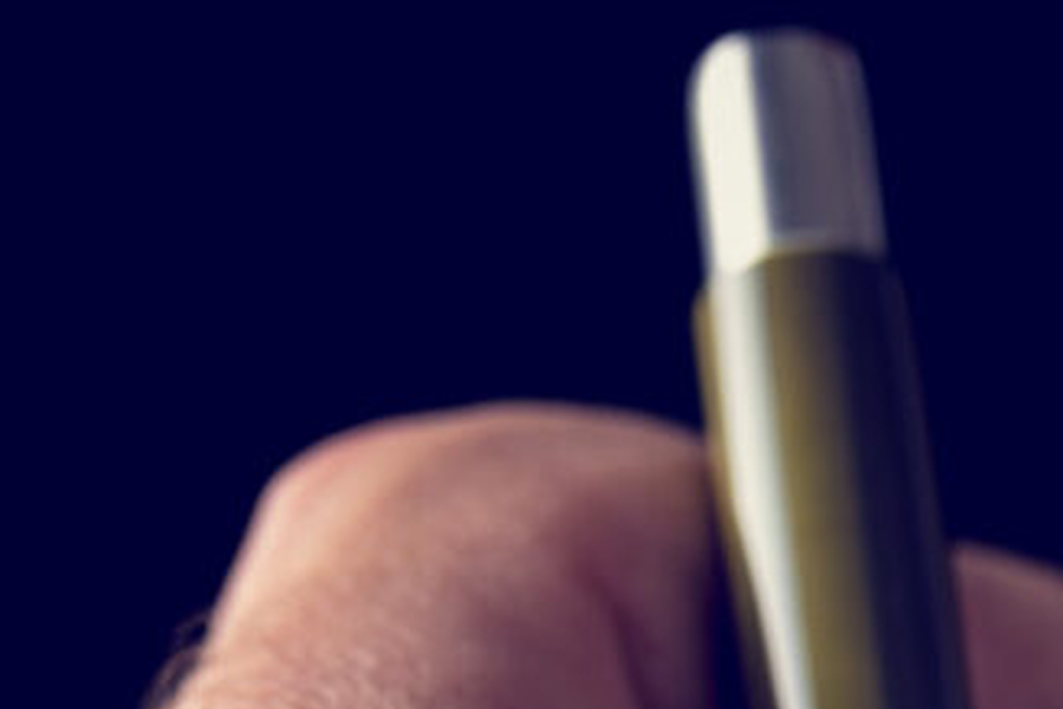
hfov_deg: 7.1
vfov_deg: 4.8
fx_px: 8090
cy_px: 1898
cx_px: 2542
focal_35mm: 274
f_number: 4.5
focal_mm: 35
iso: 100
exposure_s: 1/8
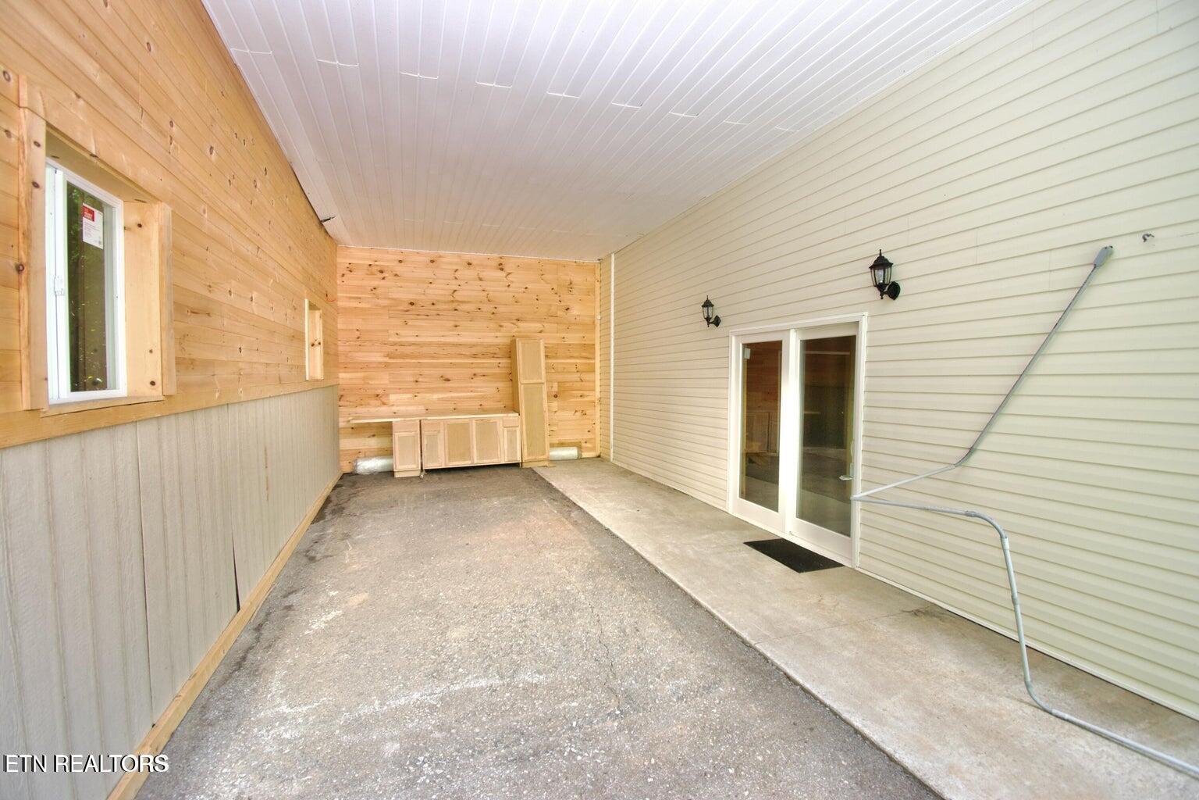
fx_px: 500
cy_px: 400
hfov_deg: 100.4
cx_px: 600
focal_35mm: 15
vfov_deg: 77.3
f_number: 5.6
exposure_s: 1/125
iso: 720
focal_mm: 10
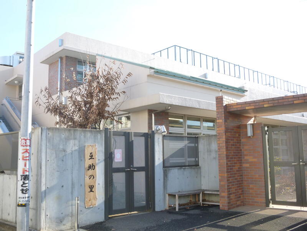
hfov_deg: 51.4
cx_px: 154
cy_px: 116
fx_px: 319
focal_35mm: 36
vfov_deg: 39.7
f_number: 3.6
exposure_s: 1/160
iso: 160
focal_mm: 6.5
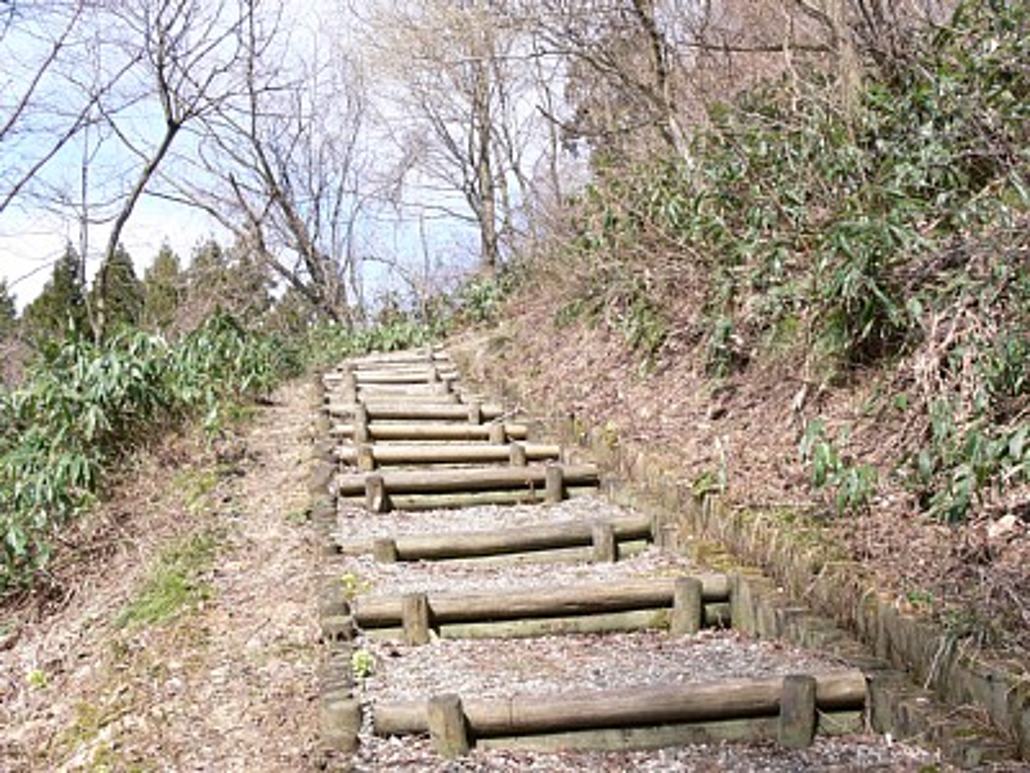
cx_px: 515
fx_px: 1041
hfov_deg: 52.6
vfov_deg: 40.7
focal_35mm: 35
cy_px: 386
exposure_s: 1/125
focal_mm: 7.4
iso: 80
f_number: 5.6
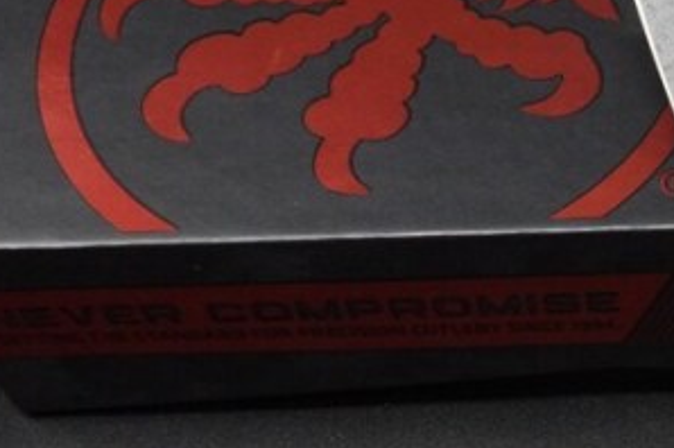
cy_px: 430
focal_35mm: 73
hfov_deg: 26.1
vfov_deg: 18.2
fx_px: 1365
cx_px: 692
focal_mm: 12.51
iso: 2500
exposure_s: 1/40
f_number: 11
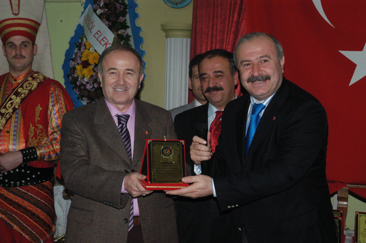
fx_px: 701
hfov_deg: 29.3
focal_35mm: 69
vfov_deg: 19.7
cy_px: 122
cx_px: 183
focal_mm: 46
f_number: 13
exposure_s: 1/60
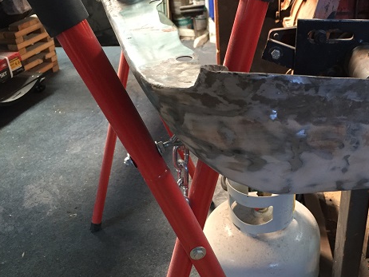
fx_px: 437
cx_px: 253
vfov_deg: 35.2
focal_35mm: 41
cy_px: 138
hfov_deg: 44.9
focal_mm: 4.15
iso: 200
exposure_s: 1/33
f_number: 2.2
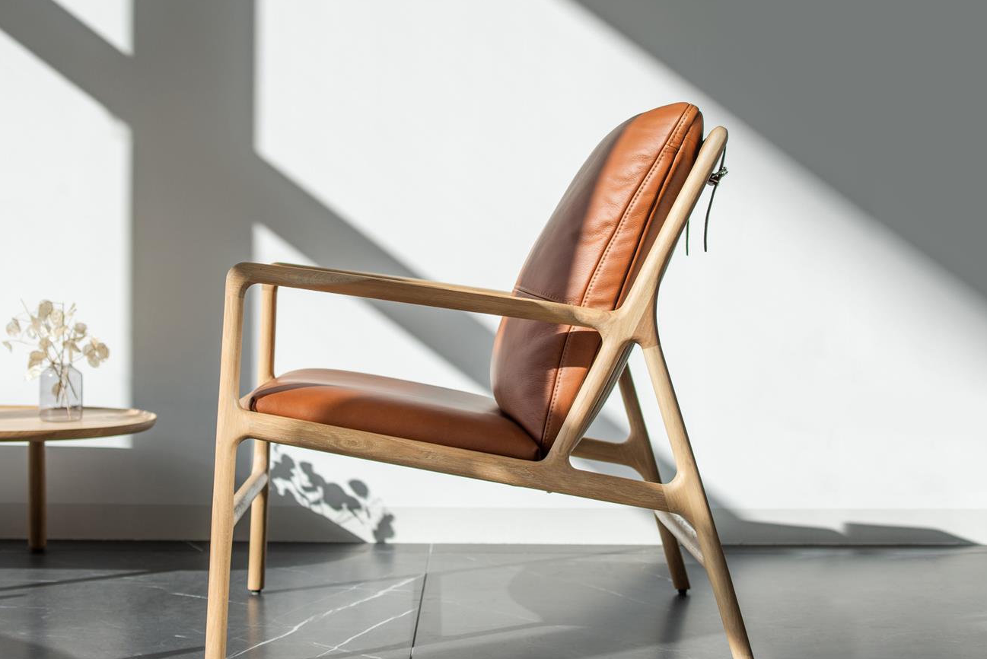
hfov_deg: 40.3
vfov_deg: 27.5
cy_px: 355
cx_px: 499
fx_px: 1344
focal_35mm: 49
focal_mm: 45
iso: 100
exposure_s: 1/1600
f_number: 3.5
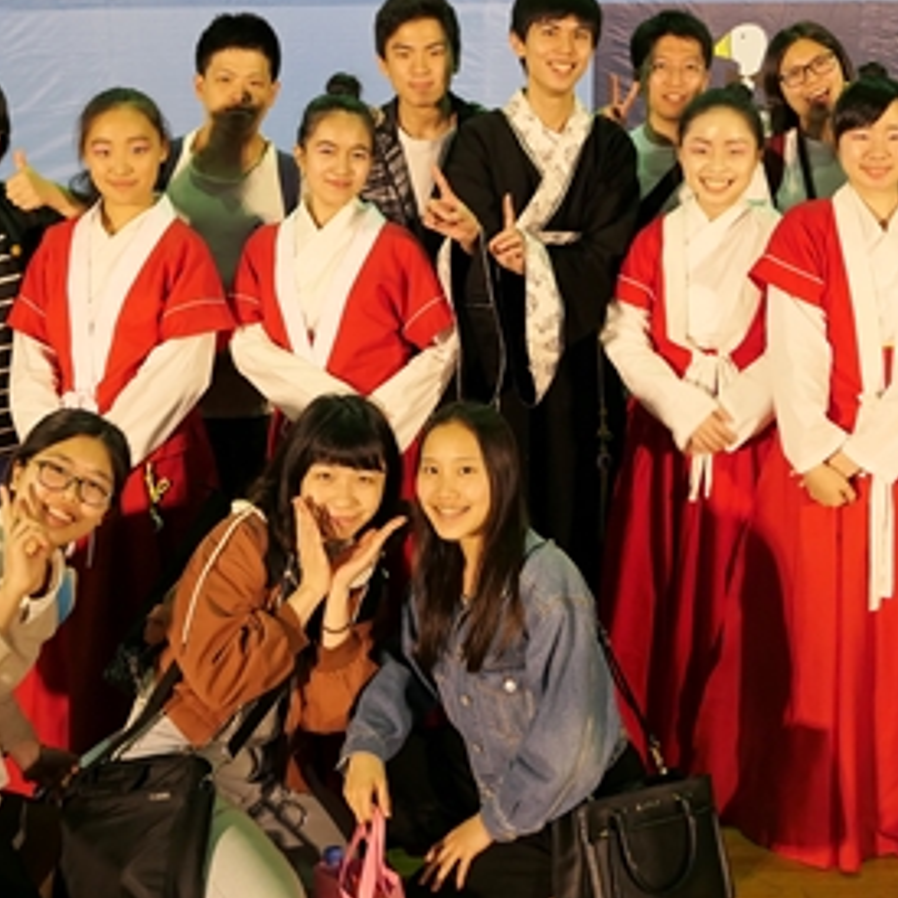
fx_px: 1497
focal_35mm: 51
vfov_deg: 33.1
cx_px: 415
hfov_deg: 33.4
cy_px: 286
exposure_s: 1/80
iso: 500
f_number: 2.5
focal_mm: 10.2
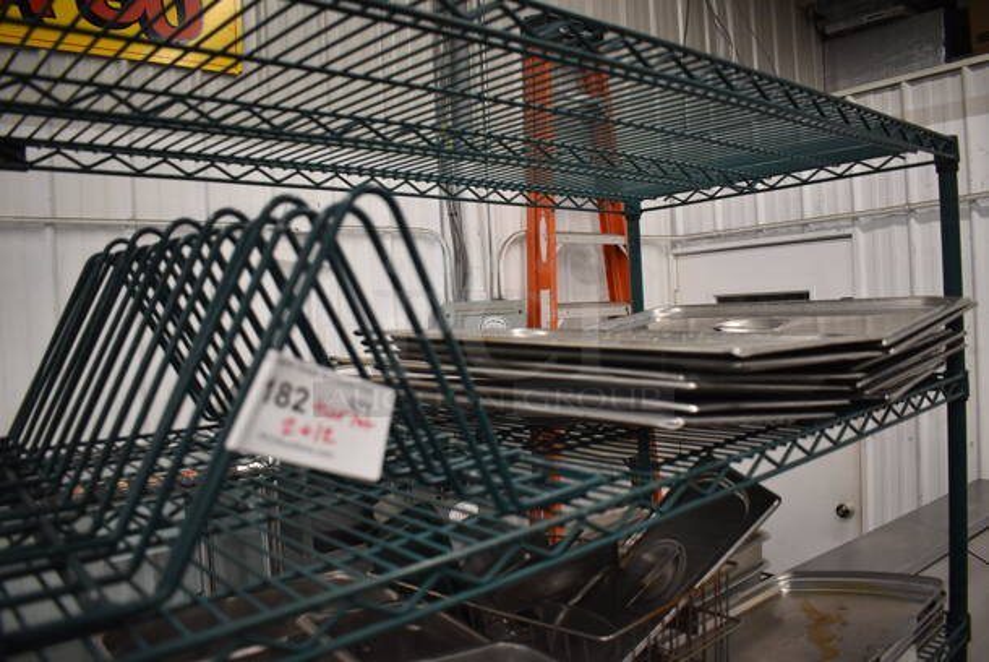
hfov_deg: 67.3
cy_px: 331
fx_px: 742
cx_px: 494
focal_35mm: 27
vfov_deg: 48.0
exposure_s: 1/160
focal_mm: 18
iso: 800
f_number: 3.5
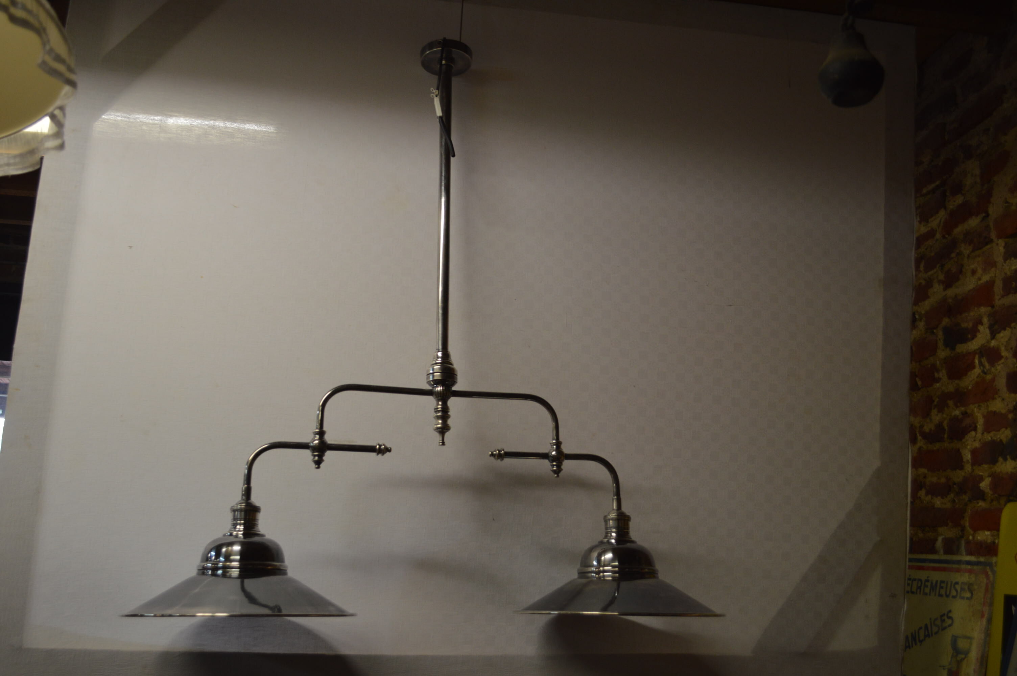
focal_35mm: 33
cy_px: 338
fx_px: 931
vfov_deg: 39.9
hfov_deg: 57.3
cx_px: 508
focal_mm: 22
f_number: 4
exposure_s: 1/50
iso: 400
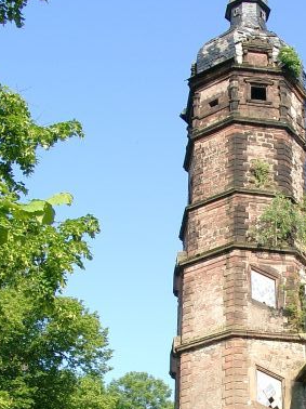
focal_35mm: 72
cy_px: 354
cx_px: 281
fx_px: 850
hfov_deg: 20.0
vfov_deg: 26.3
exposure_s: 1/278
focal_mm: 7.13
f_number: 4
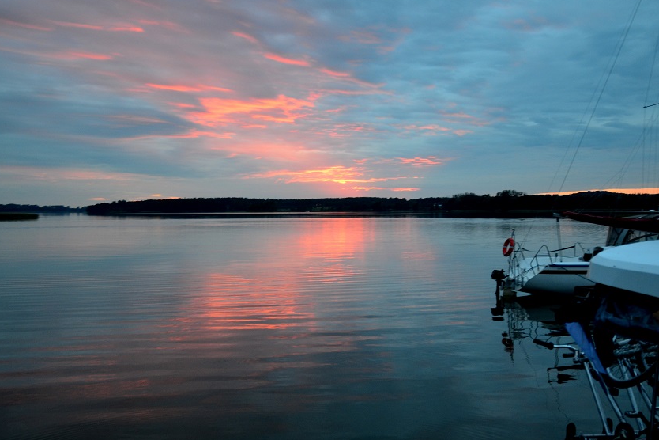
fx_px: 787
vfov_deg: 31.1
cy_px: 250
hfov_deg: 45.4
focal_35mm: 43
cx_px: 302
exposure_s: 1/40
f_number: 4
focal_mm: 24
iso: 640
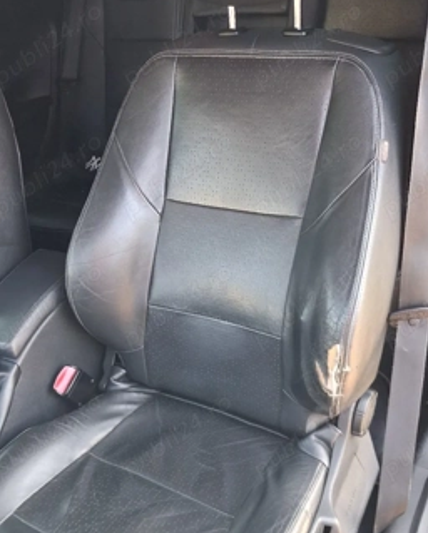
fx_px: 522
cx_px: 211
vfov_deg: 53.7
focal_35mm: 33
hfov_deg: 44.6
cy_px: 326
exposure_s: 1/100
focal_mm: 4
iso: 320
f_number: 1.8
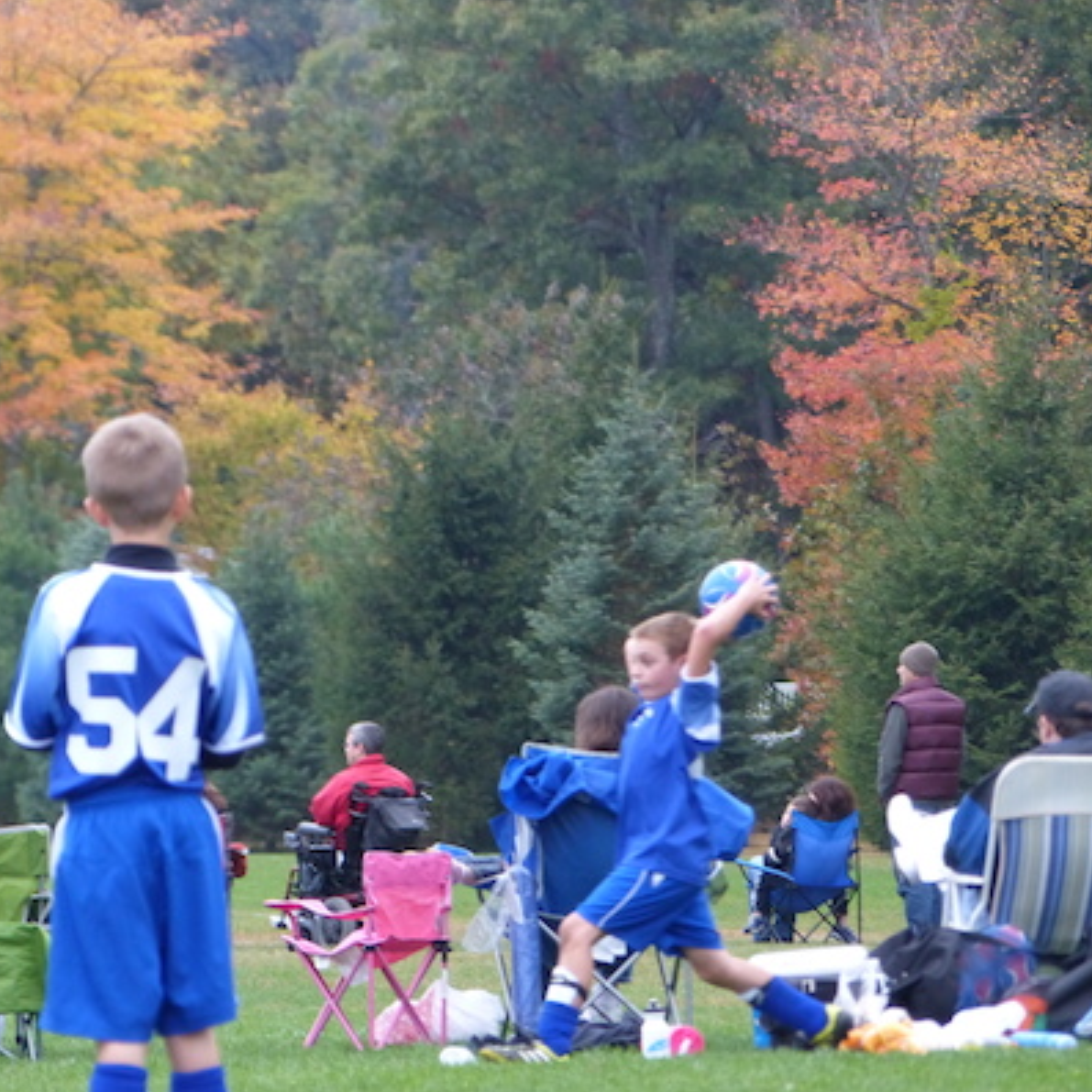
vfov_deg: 4.0
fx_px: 15490
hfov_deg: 4.0
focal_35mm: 434
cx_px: 518
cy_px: 545
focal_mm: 65.8
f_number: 2.8
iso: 400
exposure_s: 1/250
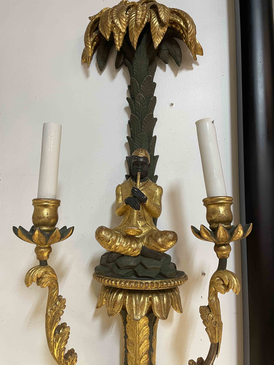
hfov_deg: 53.1
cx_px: 137
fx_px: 274
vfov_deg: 67.3
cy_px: 182
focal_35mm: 26
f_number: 1.6
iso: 100
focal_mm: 4.2
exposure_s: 1/60
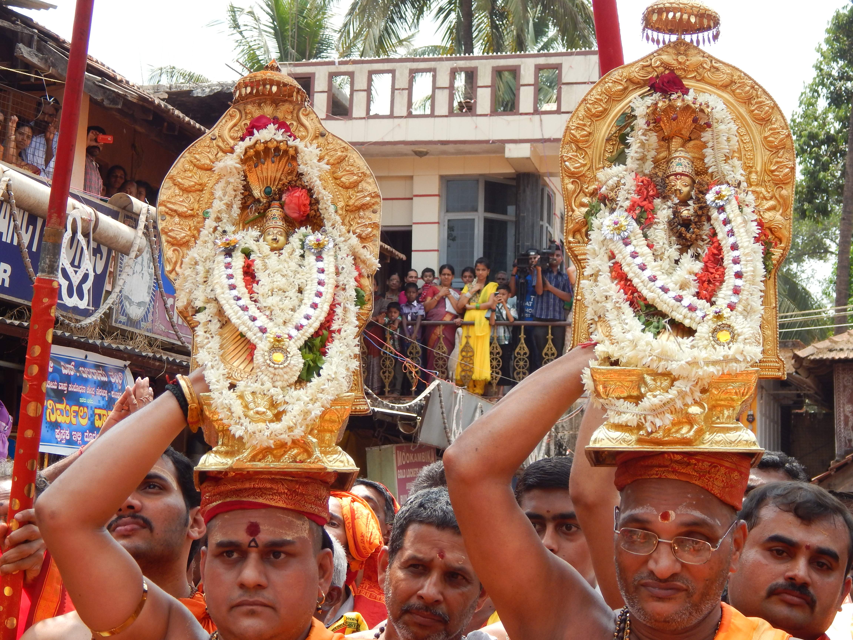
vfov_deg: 19.4
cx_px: 426
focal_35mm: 76
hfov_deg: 25.7
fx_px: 1873
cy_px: 320
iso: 125
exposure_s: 1/320
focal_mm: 13.5
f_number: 4.2
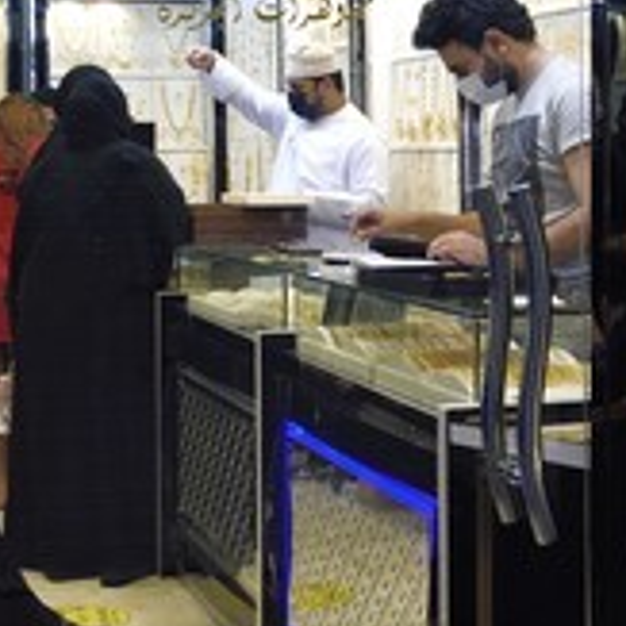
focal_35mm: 77
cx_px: 340
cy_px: 188
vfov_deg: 22.3
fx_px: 1575
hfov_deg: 22.5
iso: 1600
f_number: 7.1
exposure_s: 1/160
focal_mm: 35
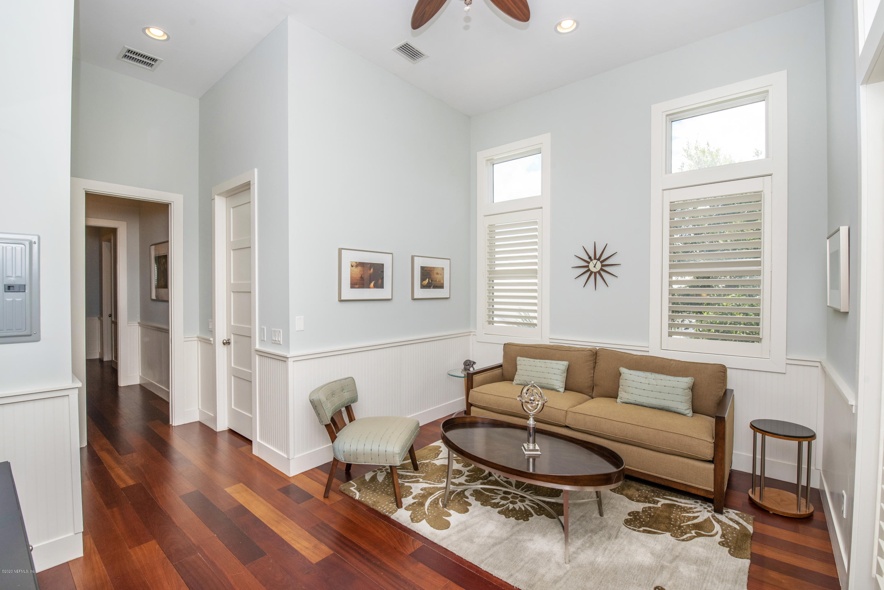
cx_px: 442
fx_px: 368
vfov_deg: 77.4
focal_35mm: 15
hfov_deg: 100.4
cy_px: 295
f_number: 7.1
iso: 640
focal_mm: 15
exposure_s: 1/200
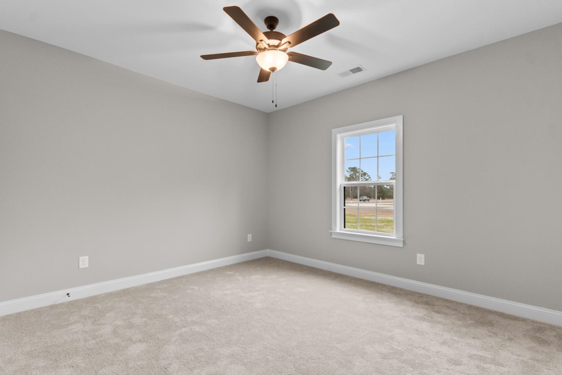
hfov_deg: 96.7
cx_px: 281
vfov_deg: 73.7
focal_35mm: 16
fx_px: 250
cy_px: 188
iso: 100
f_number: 4.8
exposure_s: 1/2
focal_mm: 11
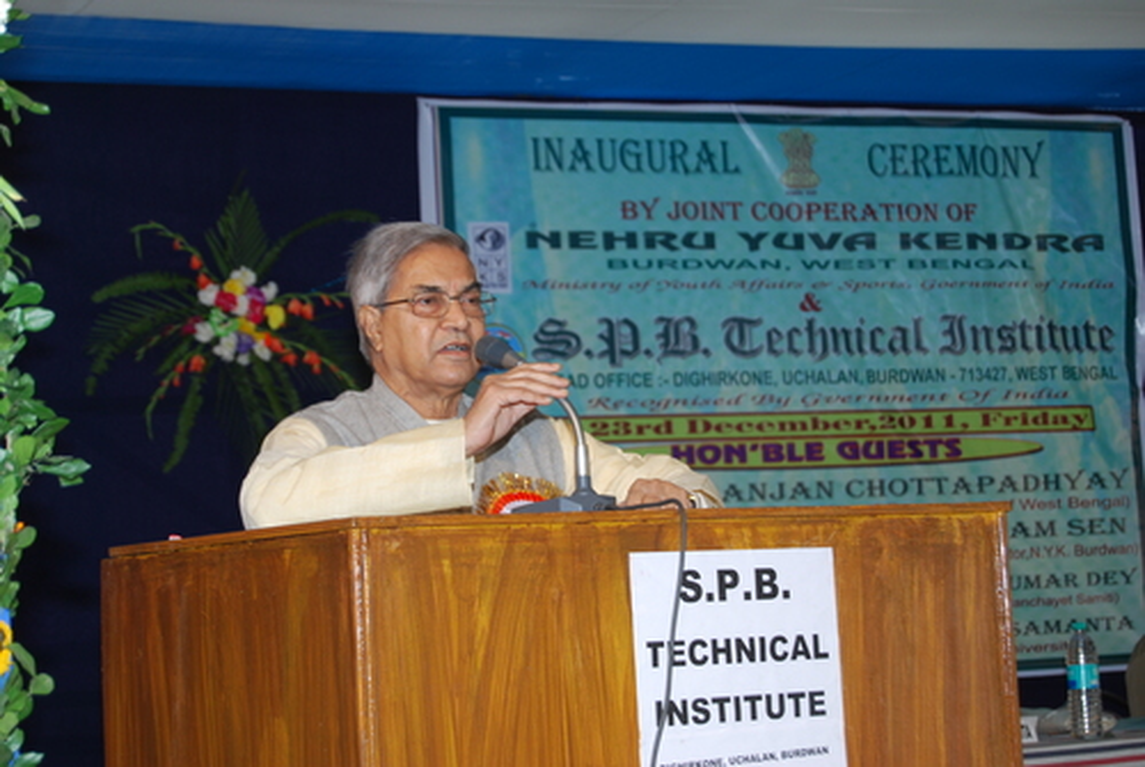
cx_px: 572
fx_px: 2628
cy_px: 384
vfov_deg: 16.6
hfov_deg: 24.6
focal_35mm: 82
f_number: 5.6
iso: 200
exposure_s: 1/60
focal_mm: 55
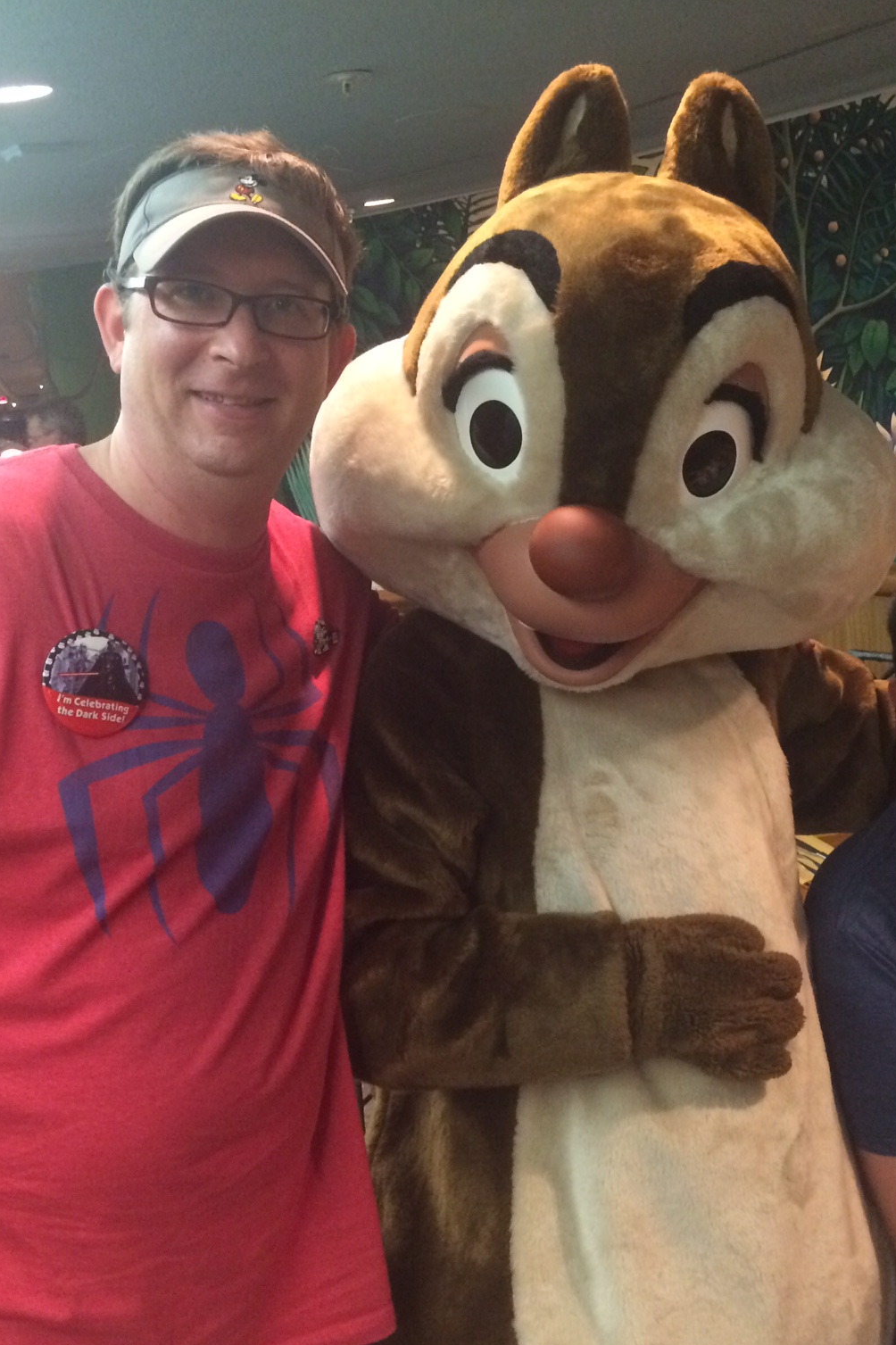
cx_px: 480
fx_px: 1531
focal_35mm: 41
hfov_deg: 32.6
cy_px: 677
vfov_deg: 47.4
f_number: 2.2
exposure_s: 1/30
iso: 320
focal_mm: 4.15
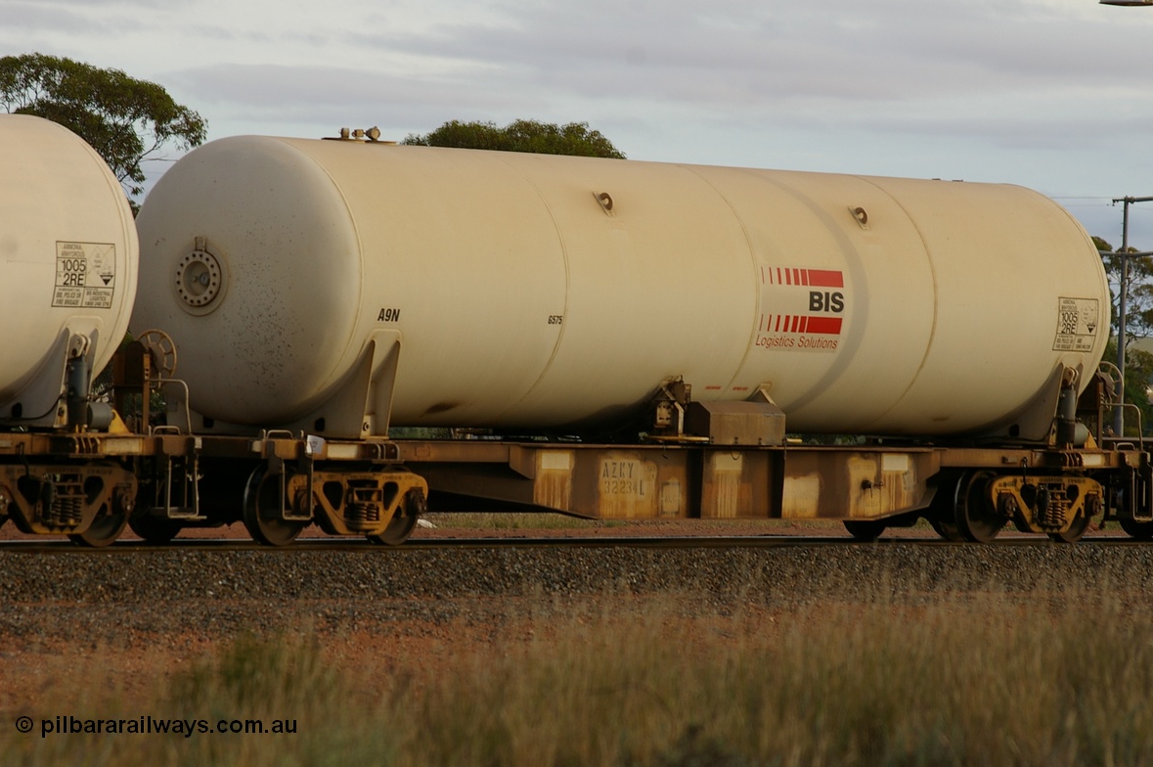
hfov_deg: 9.5
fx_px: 6929
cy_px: 373
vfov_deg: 6.3
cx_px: 590
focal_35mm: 217
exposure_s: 1/250
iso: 200
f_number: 6.7
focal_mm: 133
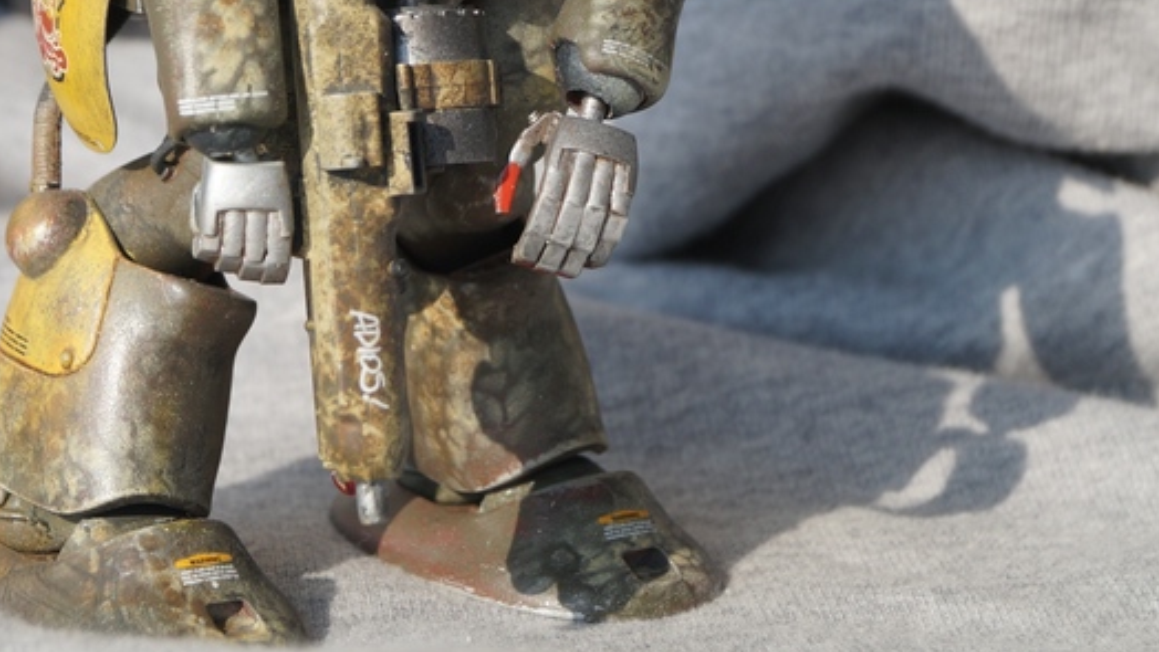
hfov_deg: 17.8
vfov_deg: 10.0
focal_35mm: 120
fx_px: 3689
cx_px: 445
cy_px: -31
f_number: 7.1
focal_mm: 40
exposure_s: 1/250
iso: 100
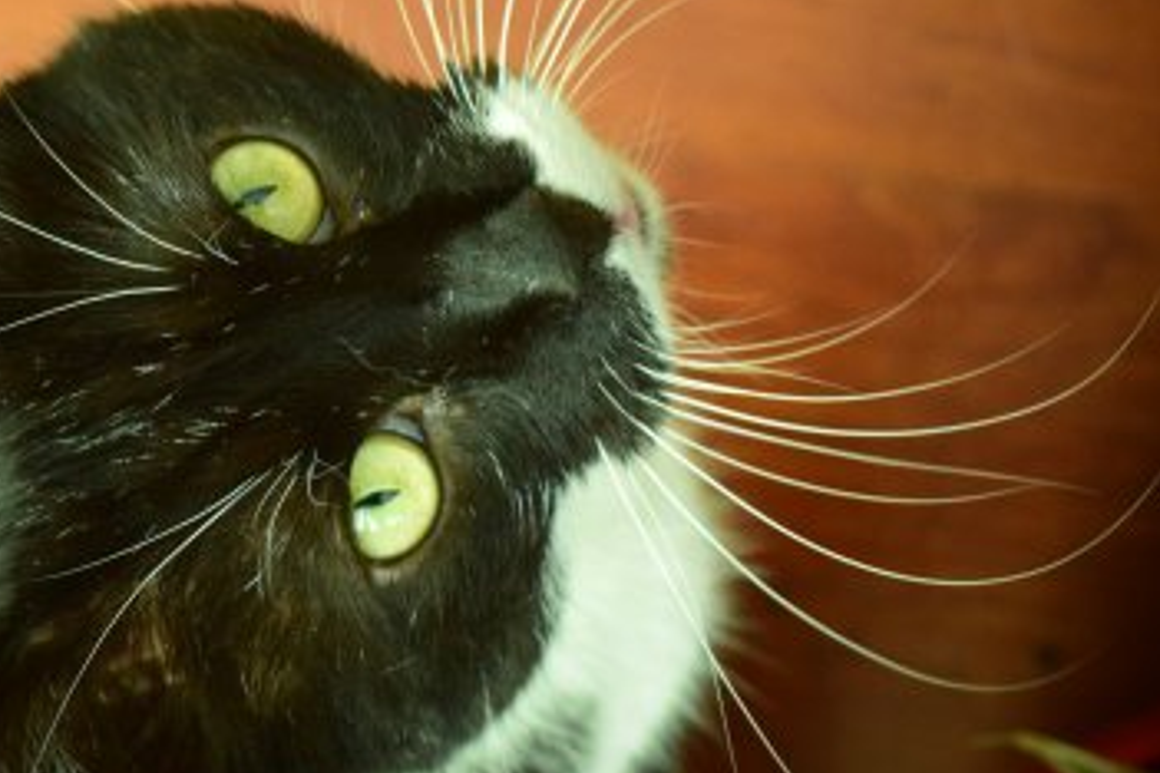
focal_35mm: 144
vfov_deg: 9.5
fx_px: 4636
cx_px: 430
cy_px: 261
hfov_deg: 14.2
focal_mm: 55
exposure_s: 1/60
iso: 2800
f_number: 5.6
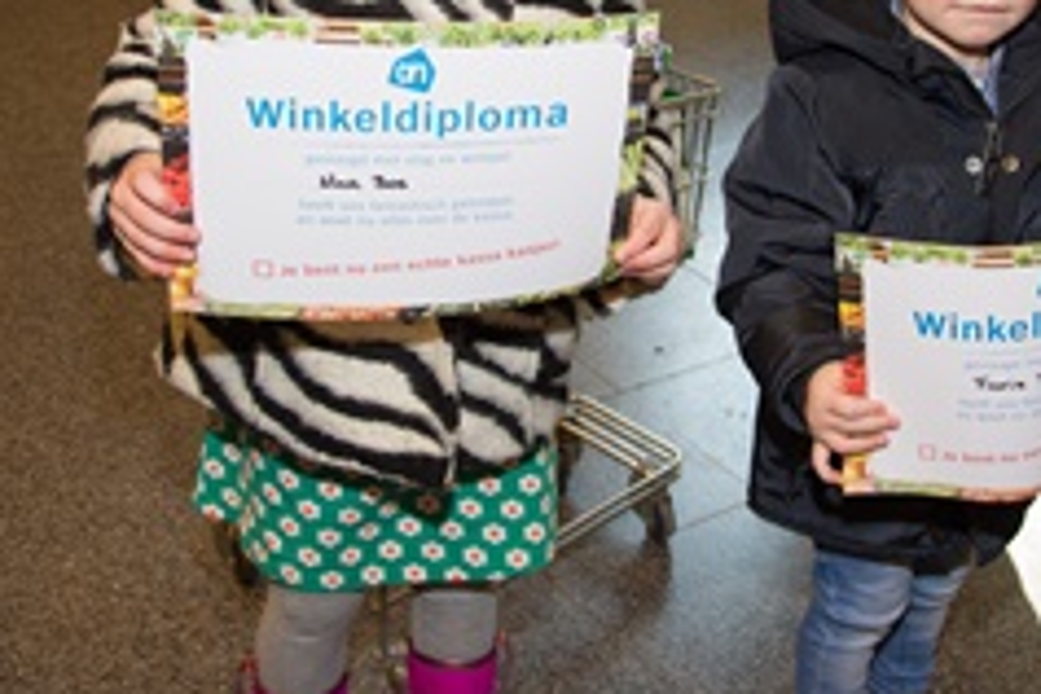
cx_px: 619
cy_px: 138
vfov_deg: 23.4
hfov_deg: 34.9
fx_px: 1648
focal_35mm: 57
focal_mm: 18
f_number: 4
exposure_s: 1/60
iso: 360
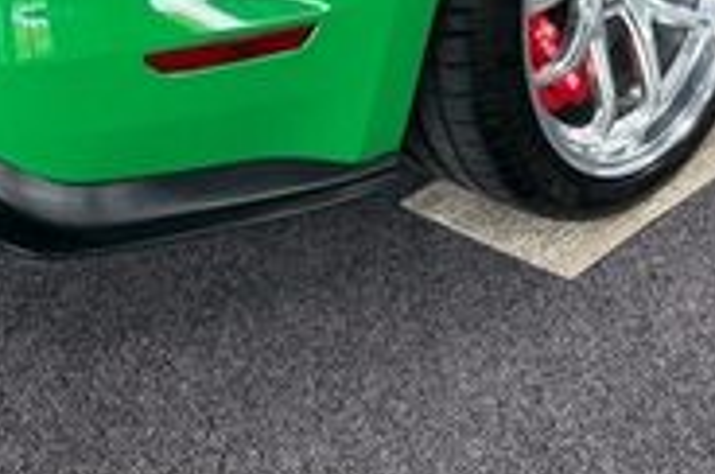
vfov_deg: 14.6
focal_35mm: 87
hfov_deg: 23.4
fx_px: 1725
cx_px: 299
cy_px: -221
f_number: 1.78
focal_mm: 6.76
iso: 125
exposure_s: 1/60
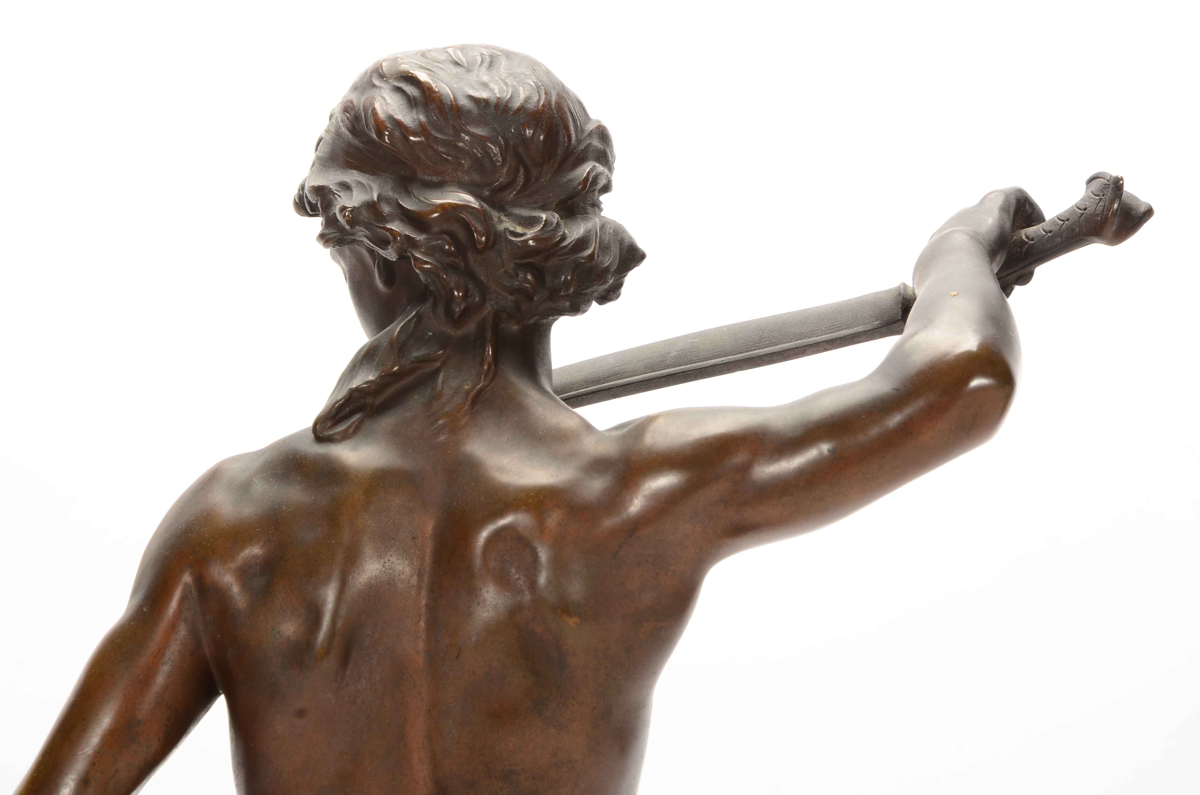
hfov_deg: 12.4
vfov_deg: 8.2
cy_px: 402
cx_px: 629
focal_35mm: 167
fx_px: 5539
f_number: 14
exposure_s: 1/160
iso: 200
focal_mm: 105
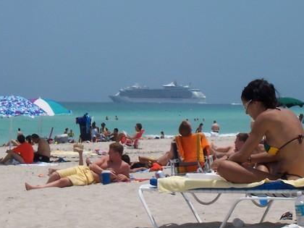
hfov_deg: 11.7
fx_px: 1484
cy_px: 81
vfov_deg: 8.8
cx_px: 171
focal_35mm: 169
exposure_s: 1/500
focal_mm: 16.8
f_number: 9.5
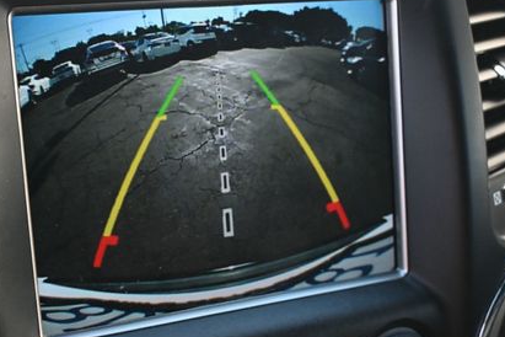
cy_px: 165
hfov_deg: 35.4
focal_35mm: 56
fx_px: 785
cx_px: 189
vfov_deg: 24.2
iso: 800
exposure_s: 1/125
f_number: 4.2
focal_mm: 24
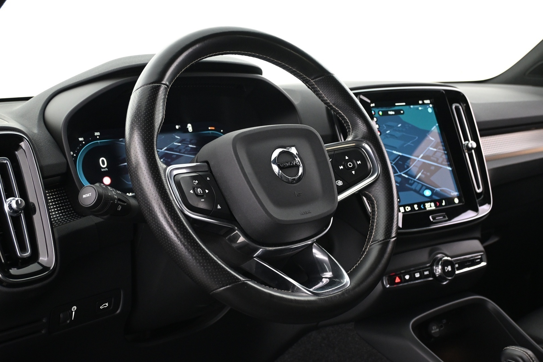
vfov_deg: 29.9
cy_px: 181
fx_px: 679
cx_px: 272
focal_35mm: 45
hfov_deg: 43.6
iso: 1600
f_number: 4.8
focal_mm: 30
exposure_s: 1/13
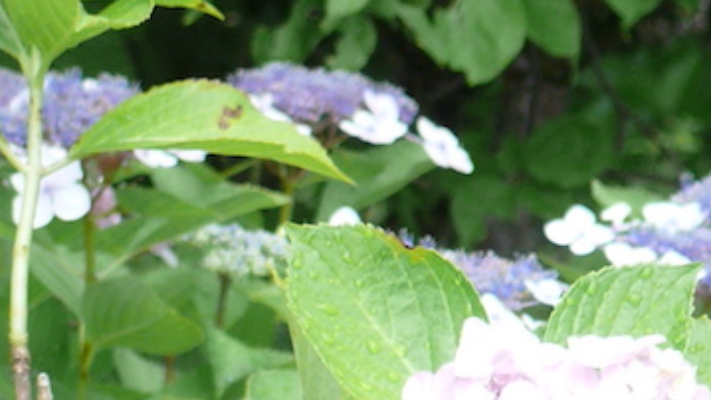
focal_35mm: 445
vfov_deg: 2.7
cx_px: -101
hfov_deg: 4.8
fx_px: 8390
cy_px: 1396
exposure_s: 1/100
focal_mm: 20.5
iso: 100
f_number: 3.2
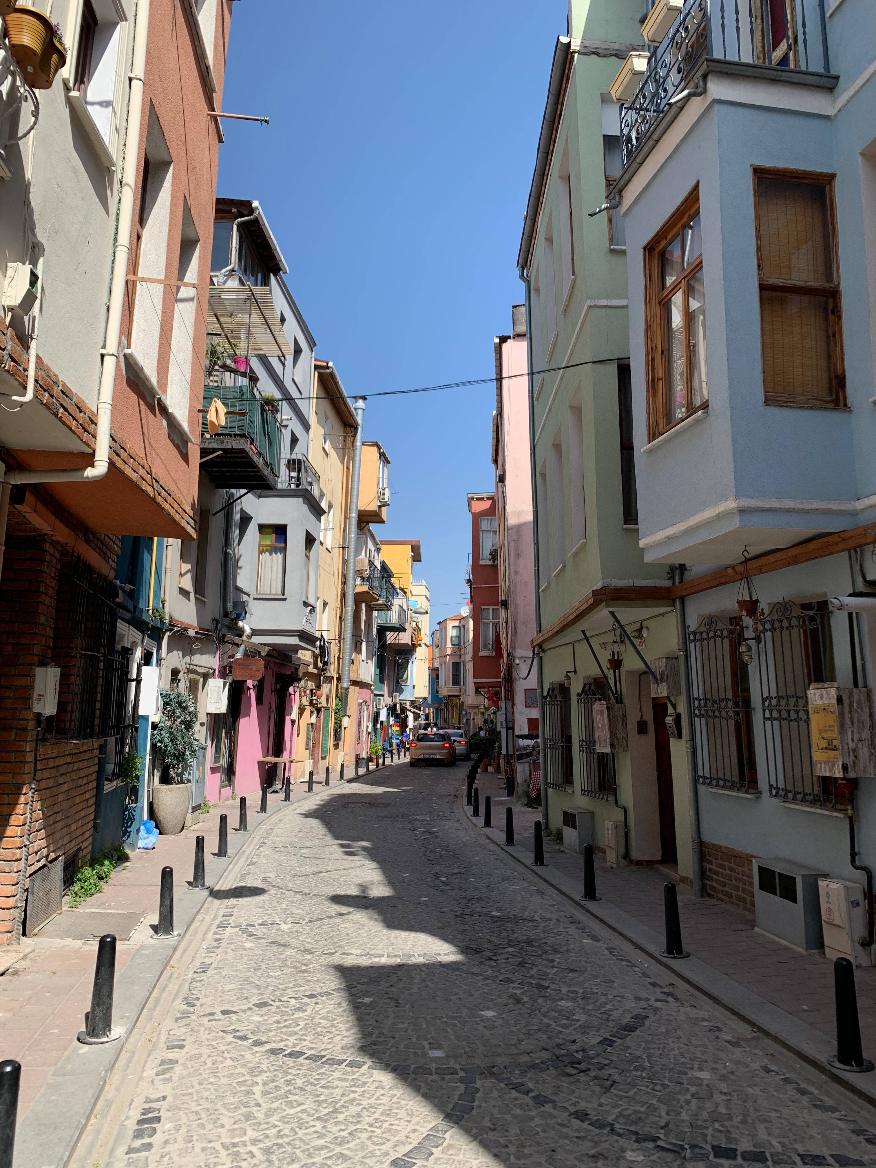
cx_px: 438
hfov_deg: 53.1
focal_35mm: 26
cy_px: 584
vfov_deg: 67.3
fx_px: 877
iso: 25
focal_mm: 4.25
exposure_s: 1/1560
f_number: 1.8
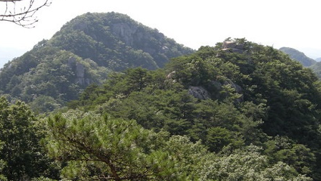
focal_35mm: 63
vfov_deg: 19.1
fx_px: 536
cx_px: 177
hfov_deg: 33.3
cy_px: 123
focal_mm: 8.5
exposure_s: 1/224
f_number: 4.5
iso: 64
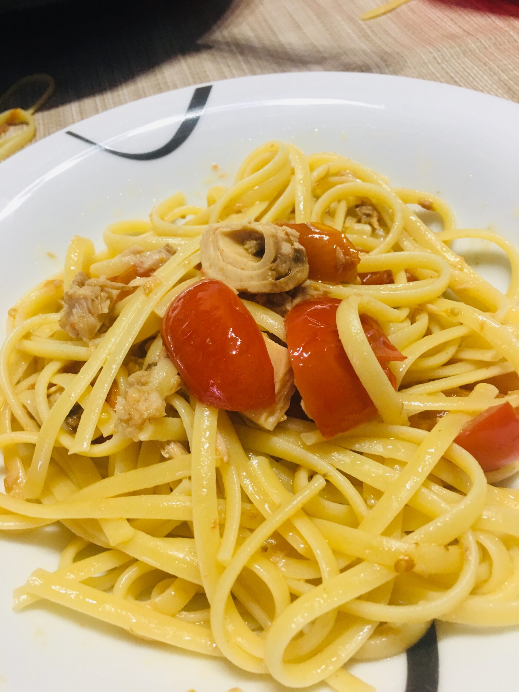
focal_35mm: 29
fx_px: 580
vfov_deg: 61.7
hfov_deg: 48.2
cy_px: 346
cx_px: 260
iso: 50
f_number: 2.2
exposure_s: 1/17
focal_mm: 4.15
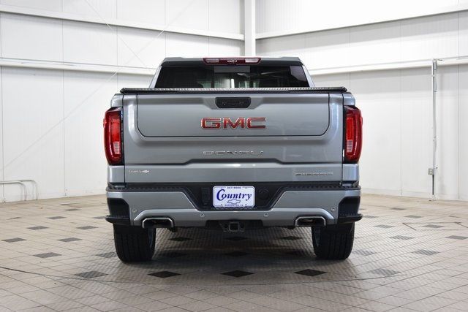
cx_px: 234
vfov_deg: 25.8
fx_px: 683
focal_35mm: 52
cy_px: 156
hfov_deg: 37.8
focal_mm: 35
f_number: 5
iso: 1600
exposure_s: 1/60
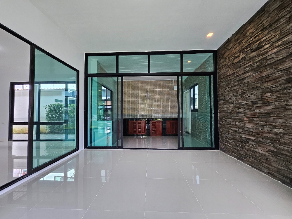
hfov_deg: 106.2
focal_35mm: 13
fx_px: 110
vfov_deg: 89.9
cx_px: 146
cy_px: 110
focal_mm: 1.74
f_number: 2.2
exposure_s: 1/50
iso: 50
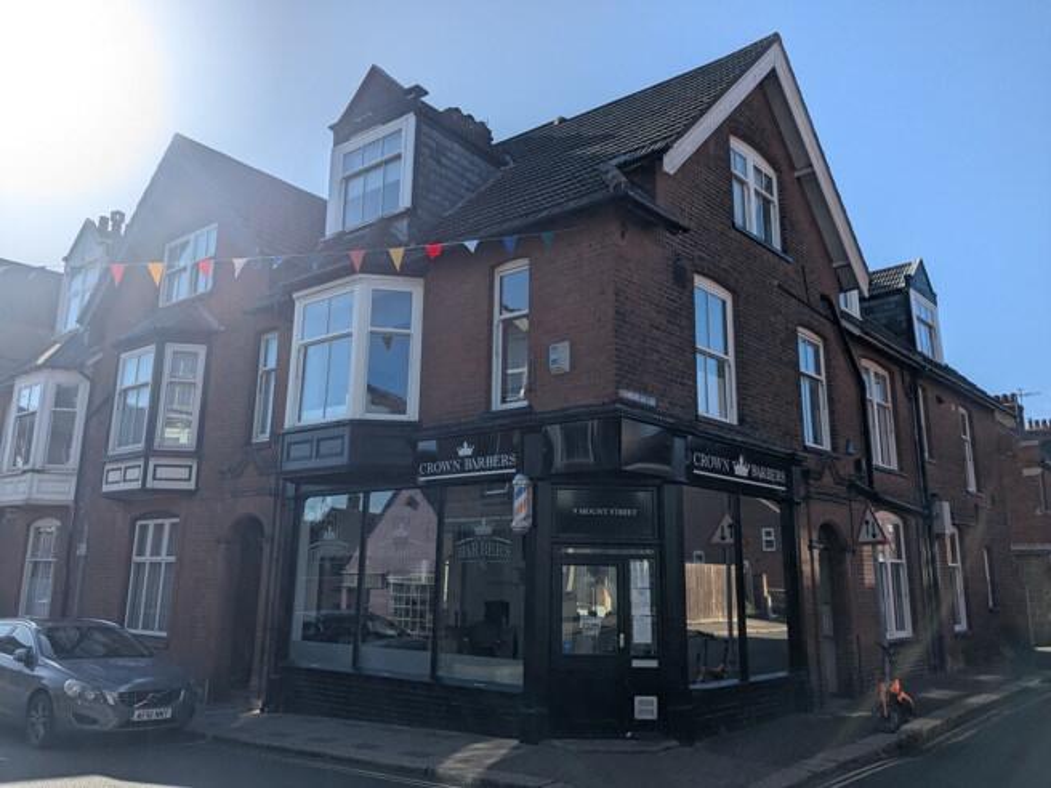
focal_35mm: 27
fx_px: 820
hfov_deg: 65.3
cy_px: 394
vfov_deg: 51.4
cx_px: 526
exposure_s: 1/2924
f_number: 1.73
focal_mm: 4.38
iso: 28
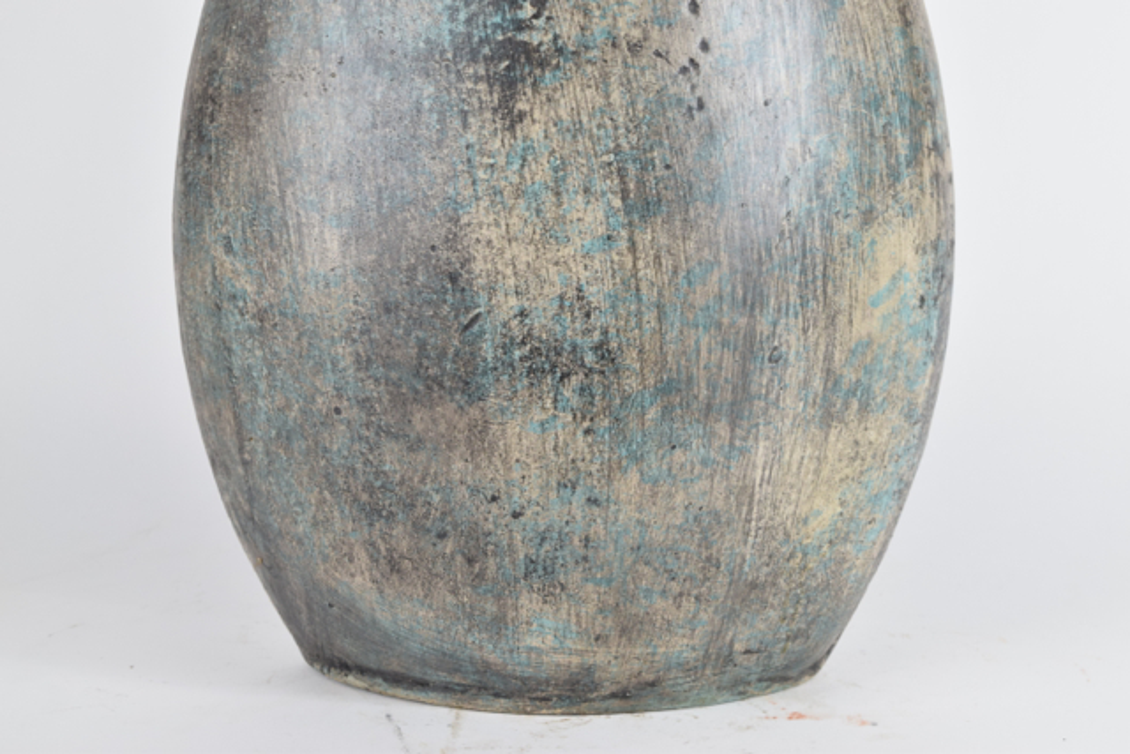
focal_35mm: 82
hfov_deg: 24.6
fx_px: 2590
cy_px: 377
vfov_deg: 16.6
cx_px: 565
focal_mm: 55
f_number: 9
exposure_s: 1/125
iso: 800
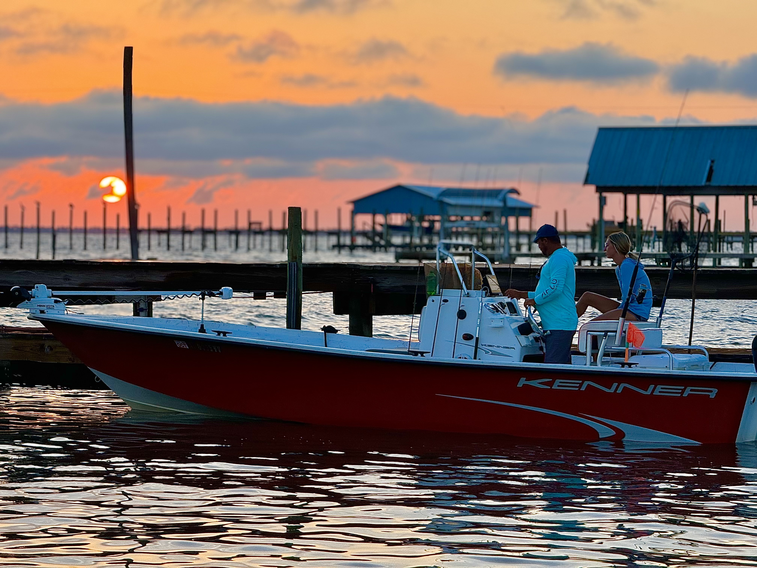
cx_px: 378
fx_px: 2624
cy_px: 284
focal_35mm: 120
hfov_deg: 16.4
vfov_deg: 12.3
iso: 50
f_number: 2.8
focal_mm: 15.66
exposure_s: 1/192
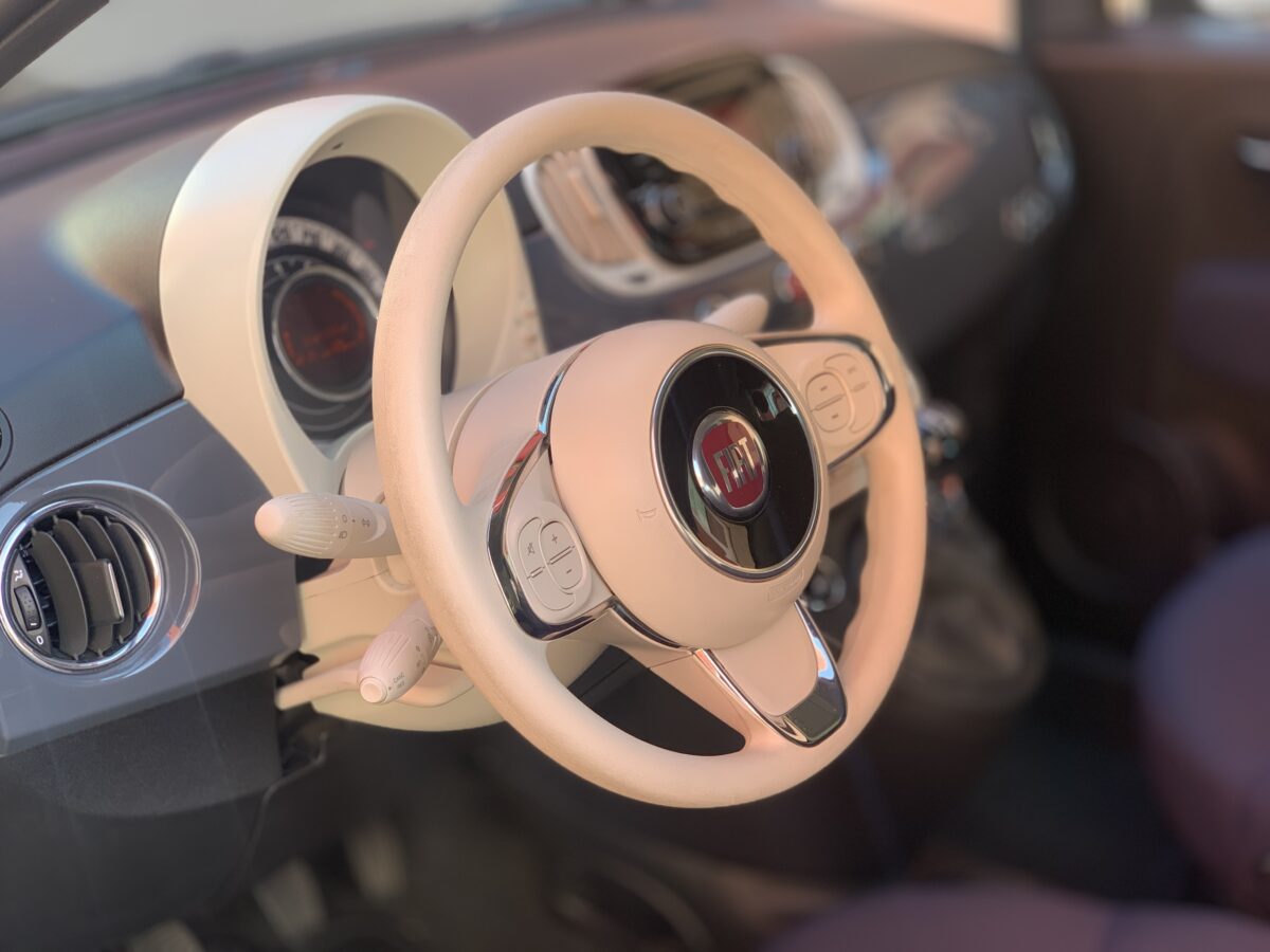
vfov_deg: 28.0
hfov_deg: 36.8
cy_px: 476
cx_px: 635
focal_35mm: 52
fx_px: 1908
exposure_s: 1/122
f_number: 2.4
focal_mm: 6
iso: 40
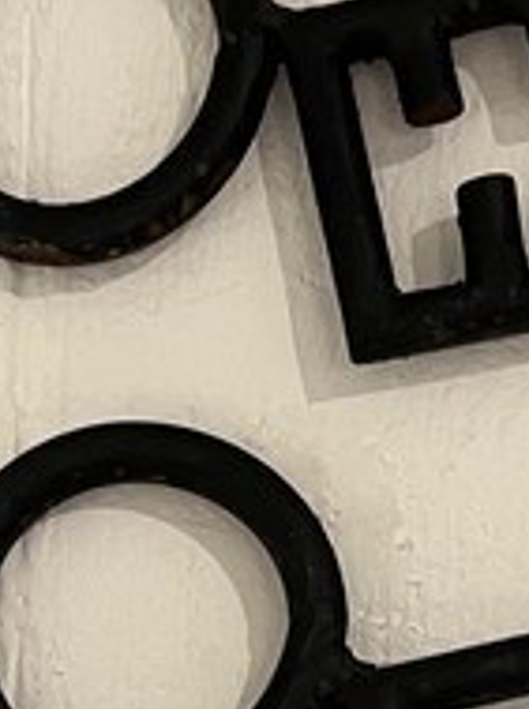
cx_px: 405
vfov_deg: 12.7
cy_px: 1097
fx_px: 3005
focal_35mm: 147
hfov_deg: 10.0
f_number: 1.6
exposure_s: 1/50
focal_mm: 5.1
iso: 80
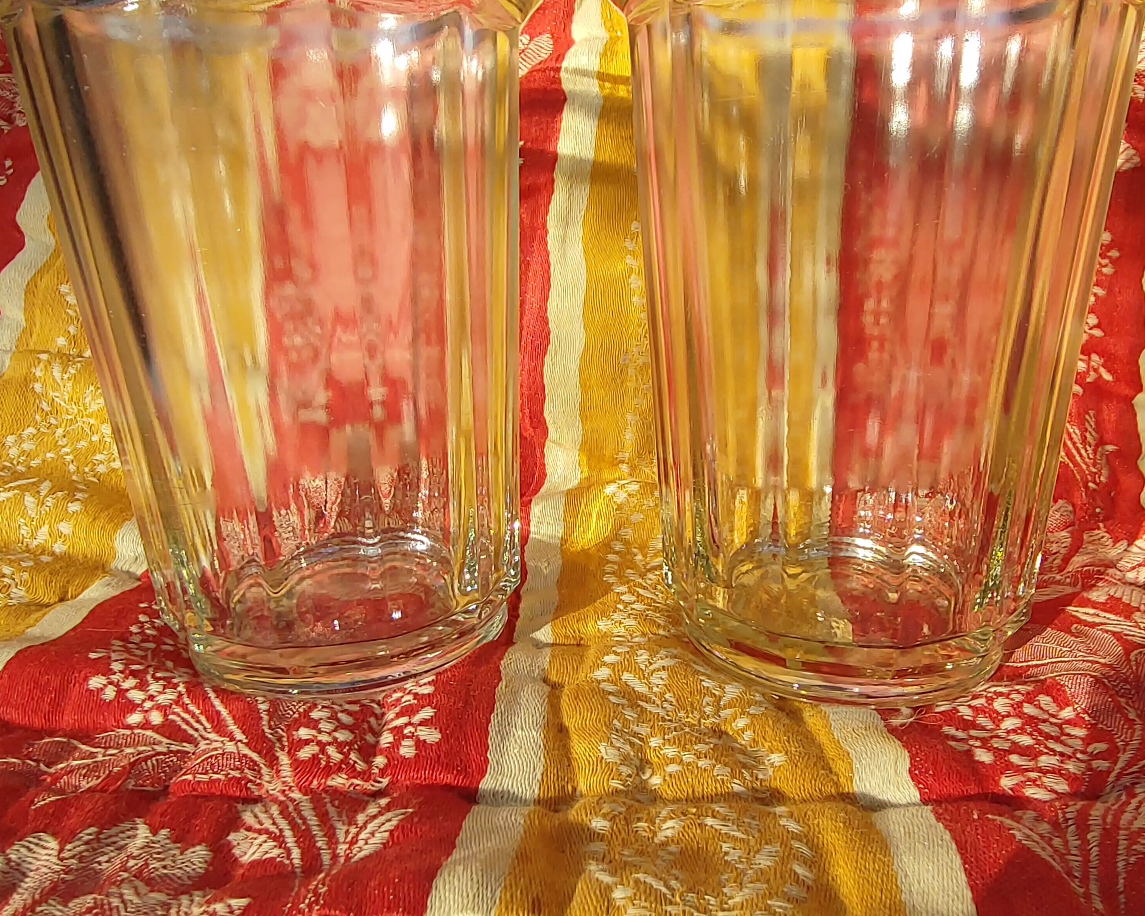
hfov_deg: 66.0
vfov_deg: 54.9
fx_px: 881
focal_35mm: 26
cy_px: 454
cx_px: 612
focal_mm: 1.6
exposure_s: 1/752
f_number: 2.2
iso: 50
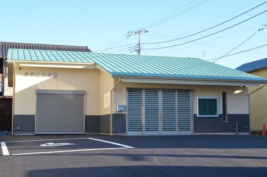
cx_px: 134
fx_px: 389
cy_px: 88
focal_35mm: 52
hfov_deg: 37.9
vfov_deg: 25.6
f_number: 9
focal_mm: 35
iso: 640
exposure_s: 1/320
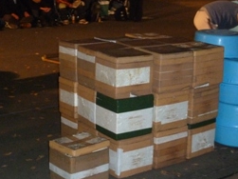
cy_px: 97
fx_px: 515
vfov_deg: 19.6
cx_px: 142
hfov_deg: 26.0
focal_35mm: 75
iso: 500
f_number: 3.7
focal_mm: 6.9
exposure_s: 1/8
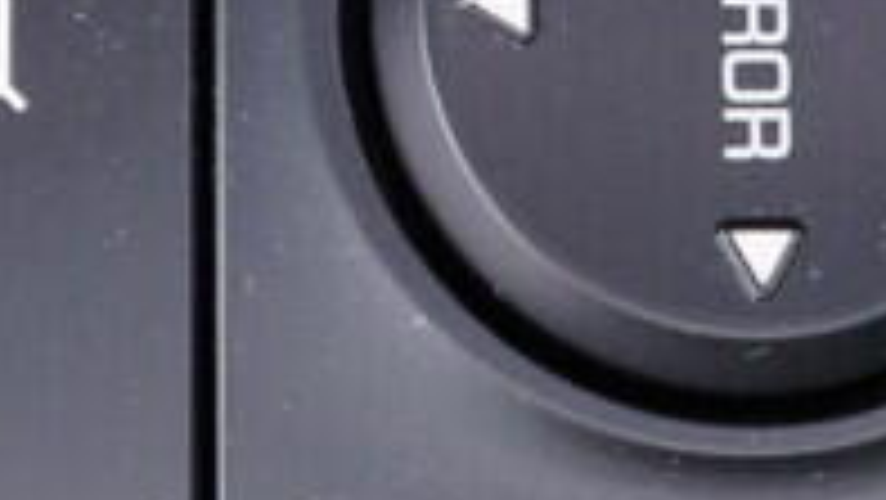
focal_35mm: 196
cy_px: -70
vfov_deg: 6.2
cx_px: 427
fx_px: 4607
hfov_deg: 11.0
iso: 320
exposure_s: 1/40
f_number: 2.8
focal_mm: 24
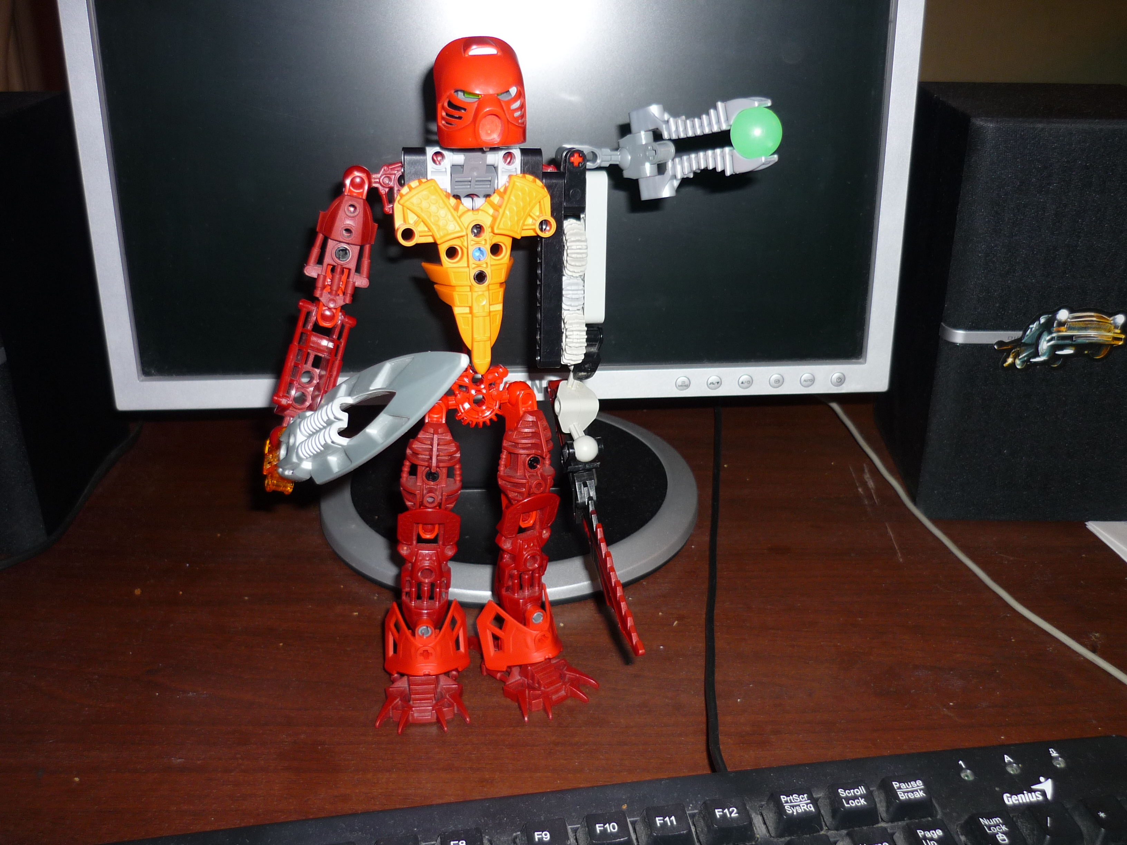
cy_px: 422
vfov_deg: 42.9
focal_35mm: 33
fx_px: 1074
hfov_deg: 55.4
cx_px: 564
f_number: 2.8
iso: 100
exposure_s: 1/30
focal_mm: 5.5
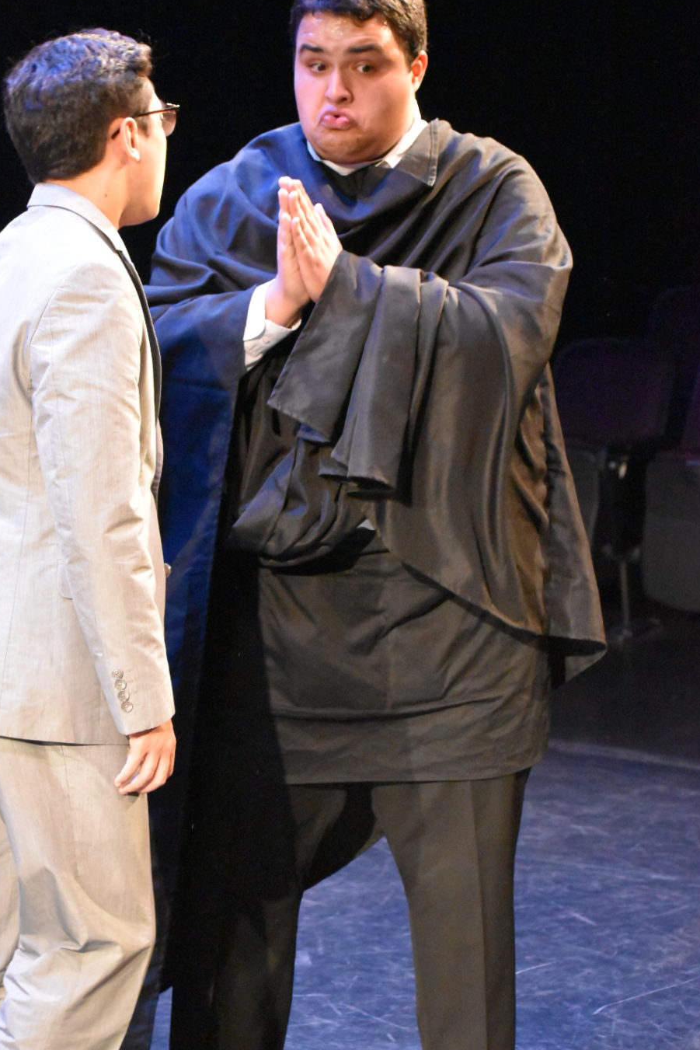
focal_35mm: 133
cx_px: 362
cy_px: 503
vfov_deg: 15.4
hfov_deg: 10.3
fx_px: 3878
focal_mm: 78
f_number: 4.8
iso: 11400
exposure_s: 1/250
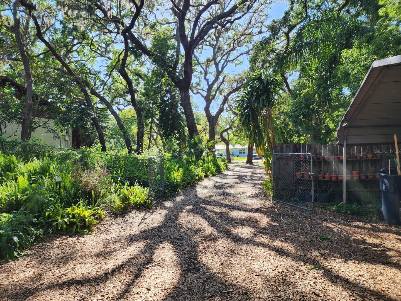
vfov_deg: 58.9
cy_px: 150
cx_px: 200
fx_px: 266
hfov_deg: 73.9
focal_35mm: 23
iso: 12
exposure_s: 1/296
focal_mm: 6.4
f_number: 1.8
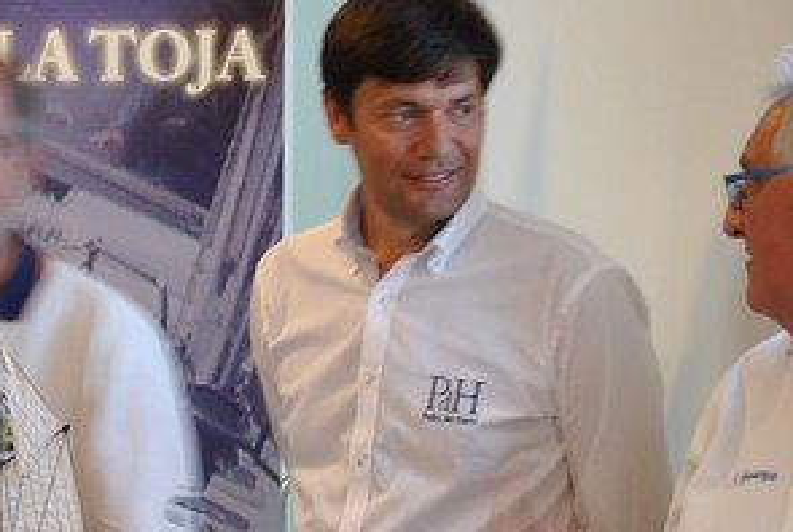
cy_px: 441
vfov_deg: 9.7
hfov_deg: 14.1
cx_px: -65
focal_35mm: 142
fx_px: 3142
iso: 100
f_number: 5
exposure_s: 1/10
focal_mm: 35
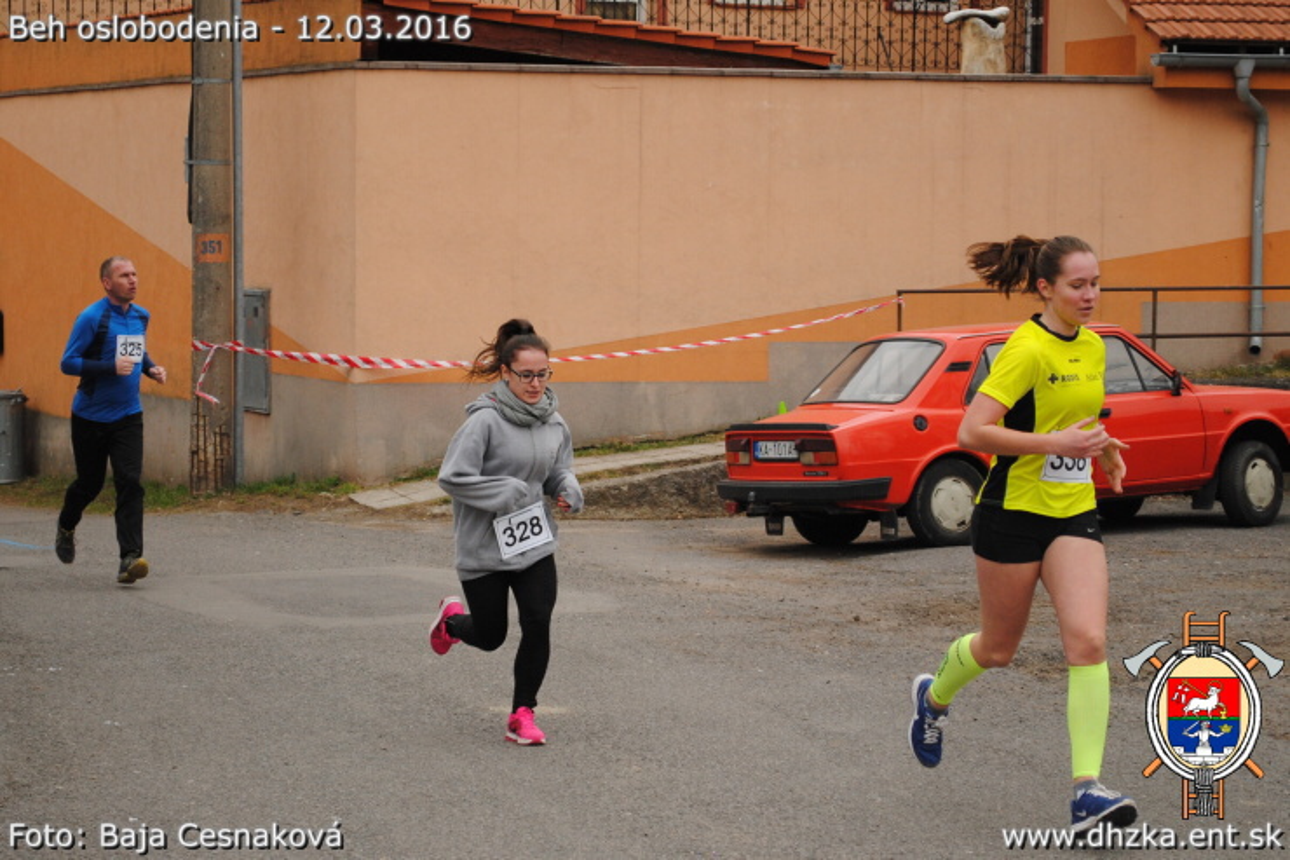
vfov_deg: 16.5
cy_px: 430
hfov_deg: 24.6
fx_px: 2955
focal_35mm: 82
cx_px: 645
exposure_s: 1/640
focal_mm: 55
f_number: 5.6
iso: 400
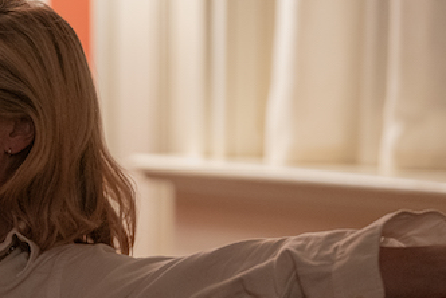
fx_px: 3658
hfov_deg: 7.0
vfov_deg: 4.7
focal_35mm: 295
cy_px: 135
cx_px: 247
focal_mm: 140
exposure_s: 1/100
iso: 6400
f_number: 2.8
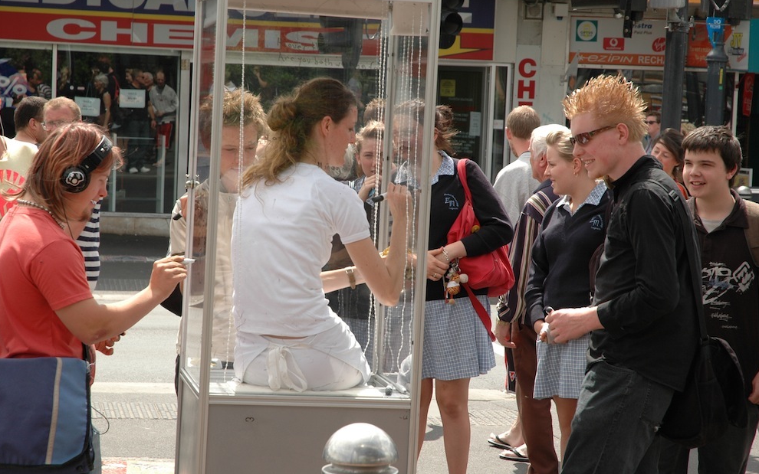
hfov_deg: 19.3
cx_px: 378
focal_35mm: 108
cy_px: 221
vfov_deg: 12.1
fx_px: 2234
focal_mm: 70
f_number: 9
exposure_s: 1/320
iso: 200
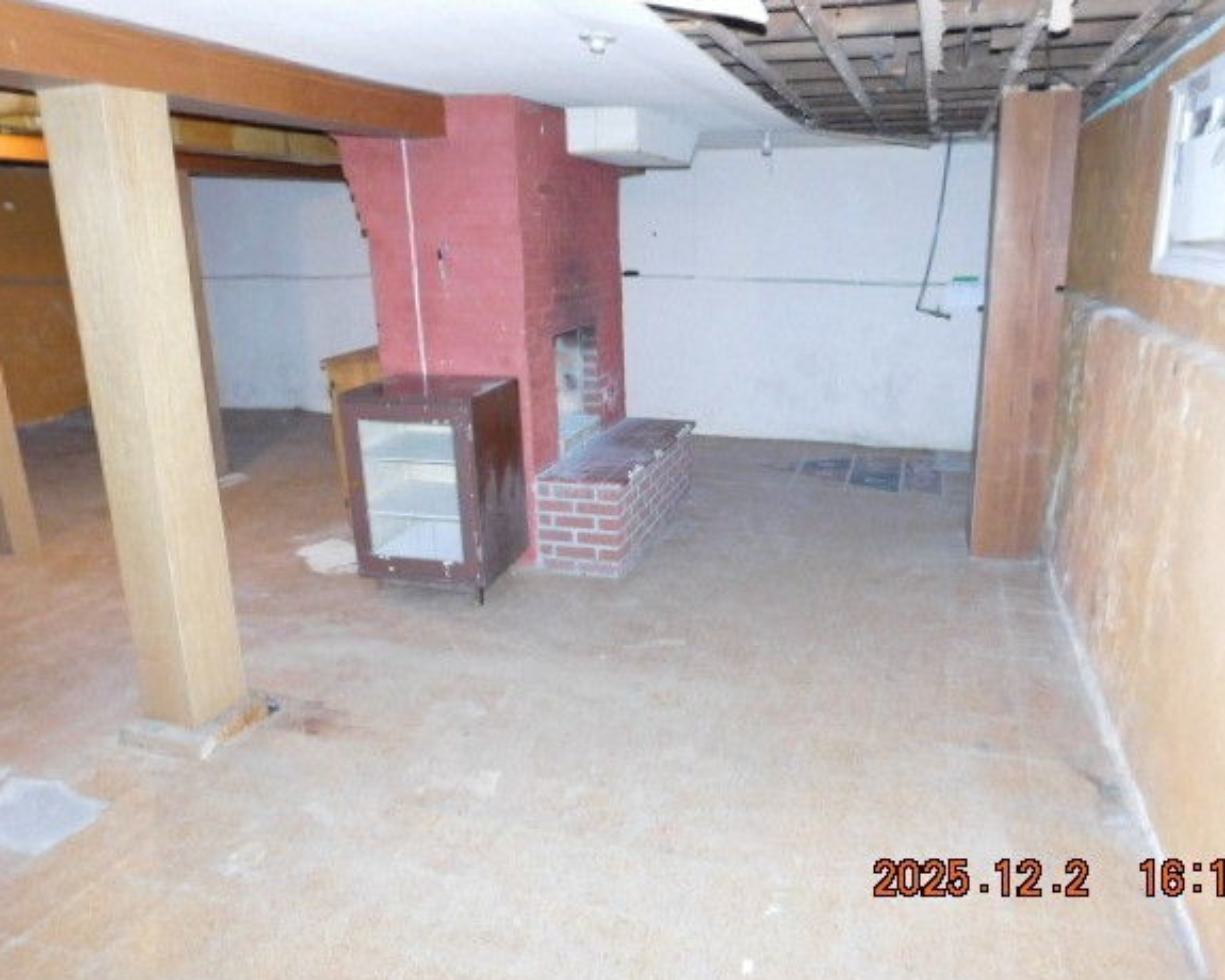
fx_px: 906
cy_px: 475
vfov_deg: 56.8
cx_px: 660
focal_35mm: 25
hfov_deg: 68.0
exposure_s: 1/30
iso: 640
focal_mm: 4
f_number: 3
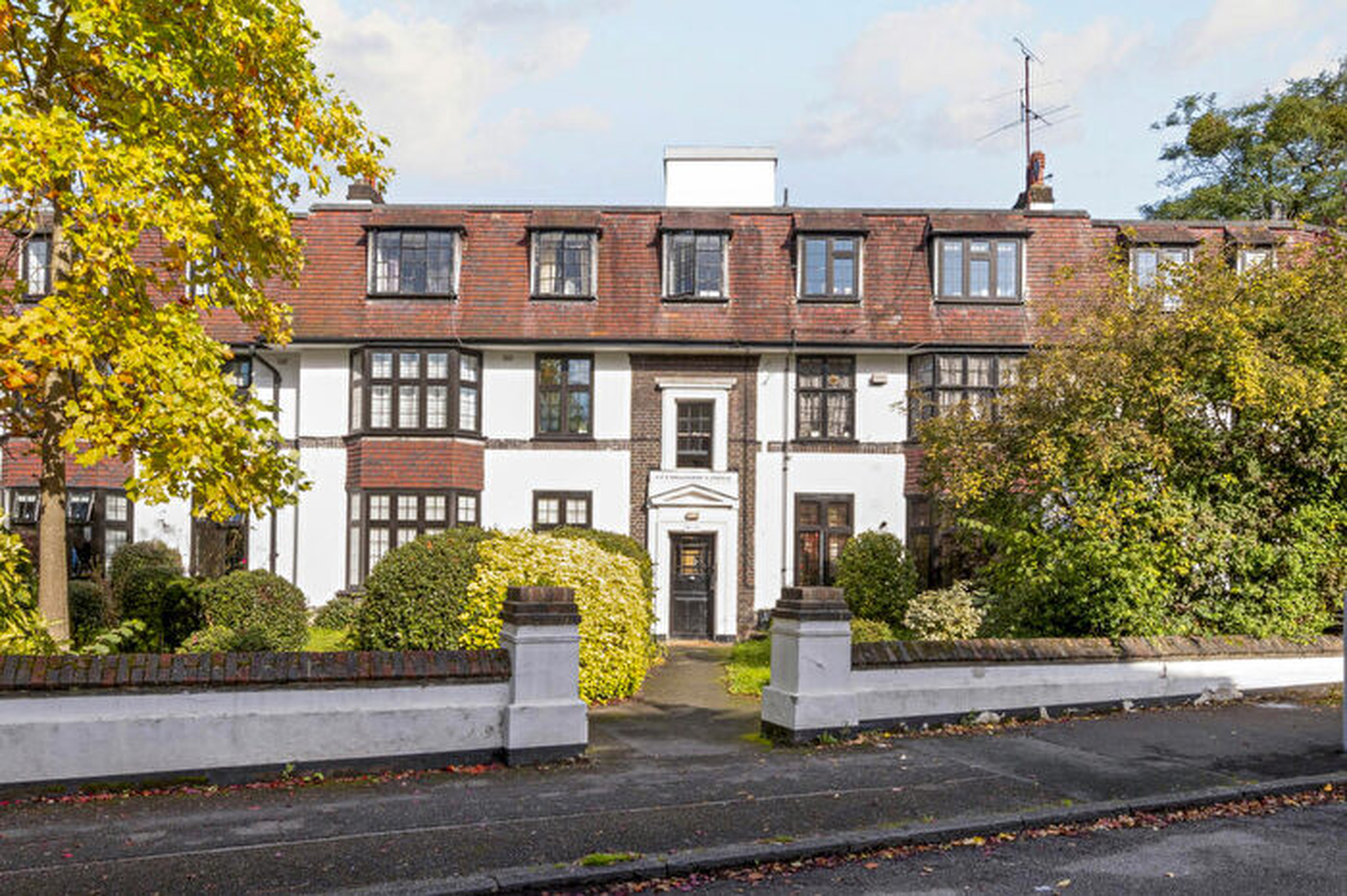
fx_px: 617
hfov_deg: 95.0
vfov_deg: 72.0
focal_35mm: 16
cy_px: 448
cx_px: 674
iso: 400
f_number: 16
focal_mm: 16.5
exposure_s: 1/125
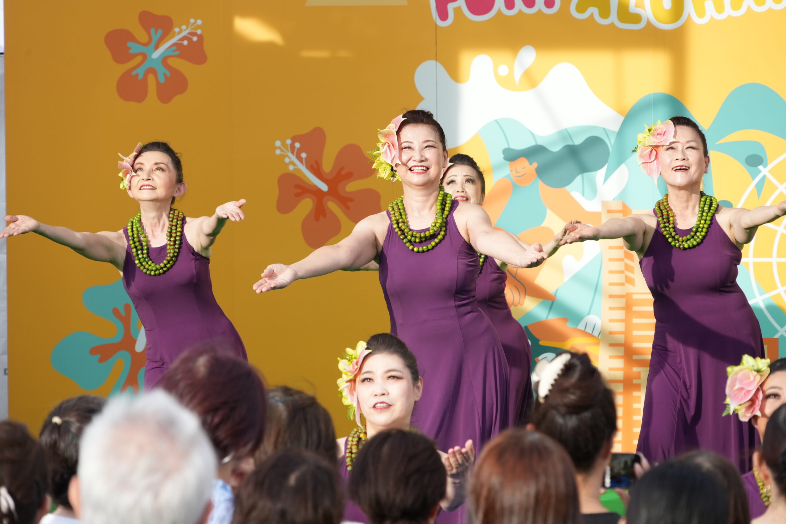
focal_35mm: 198
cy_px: 262
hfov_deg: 10.4
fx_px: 4323
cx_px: 393
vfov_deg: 6.9
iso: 800
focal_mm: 198
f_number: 8
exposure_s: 1/400
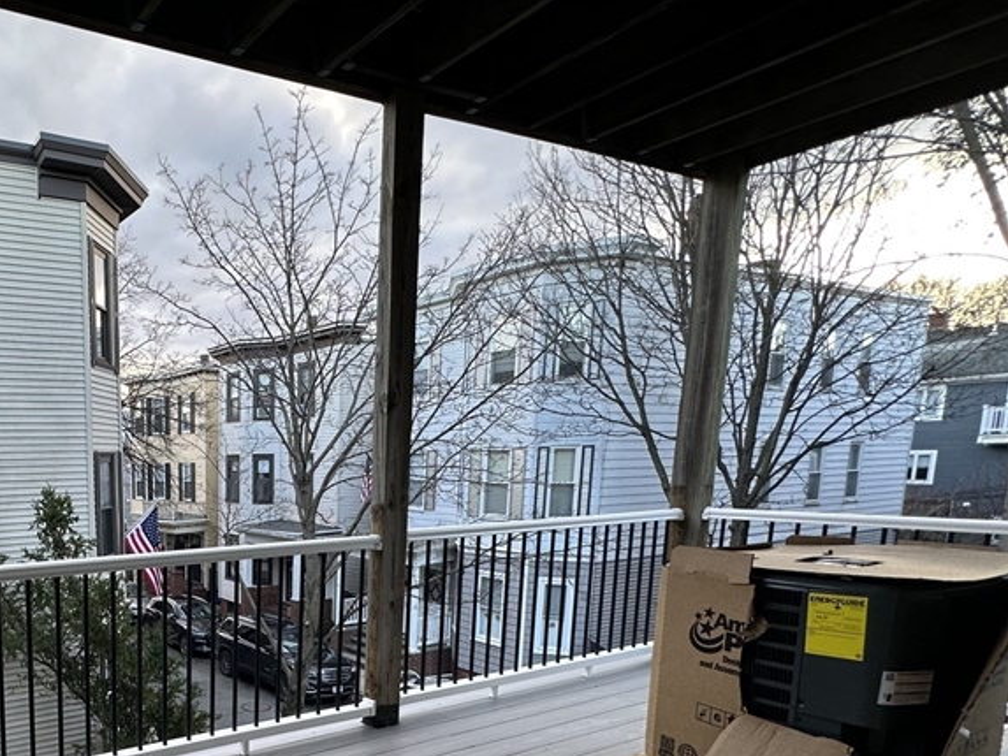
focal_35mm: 25
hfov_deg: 60.8
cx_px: 137
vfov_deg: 52.3
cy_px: 575
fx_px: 728
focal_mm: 2.22
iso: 64
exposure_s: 1/99
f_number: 2.2
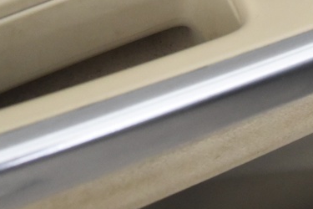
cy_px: -167
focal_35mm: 164
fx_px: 1426
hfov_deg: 11.8
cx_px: 503
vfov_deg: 8.1
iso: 4000
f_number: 4
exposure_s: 1/40
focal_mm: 38
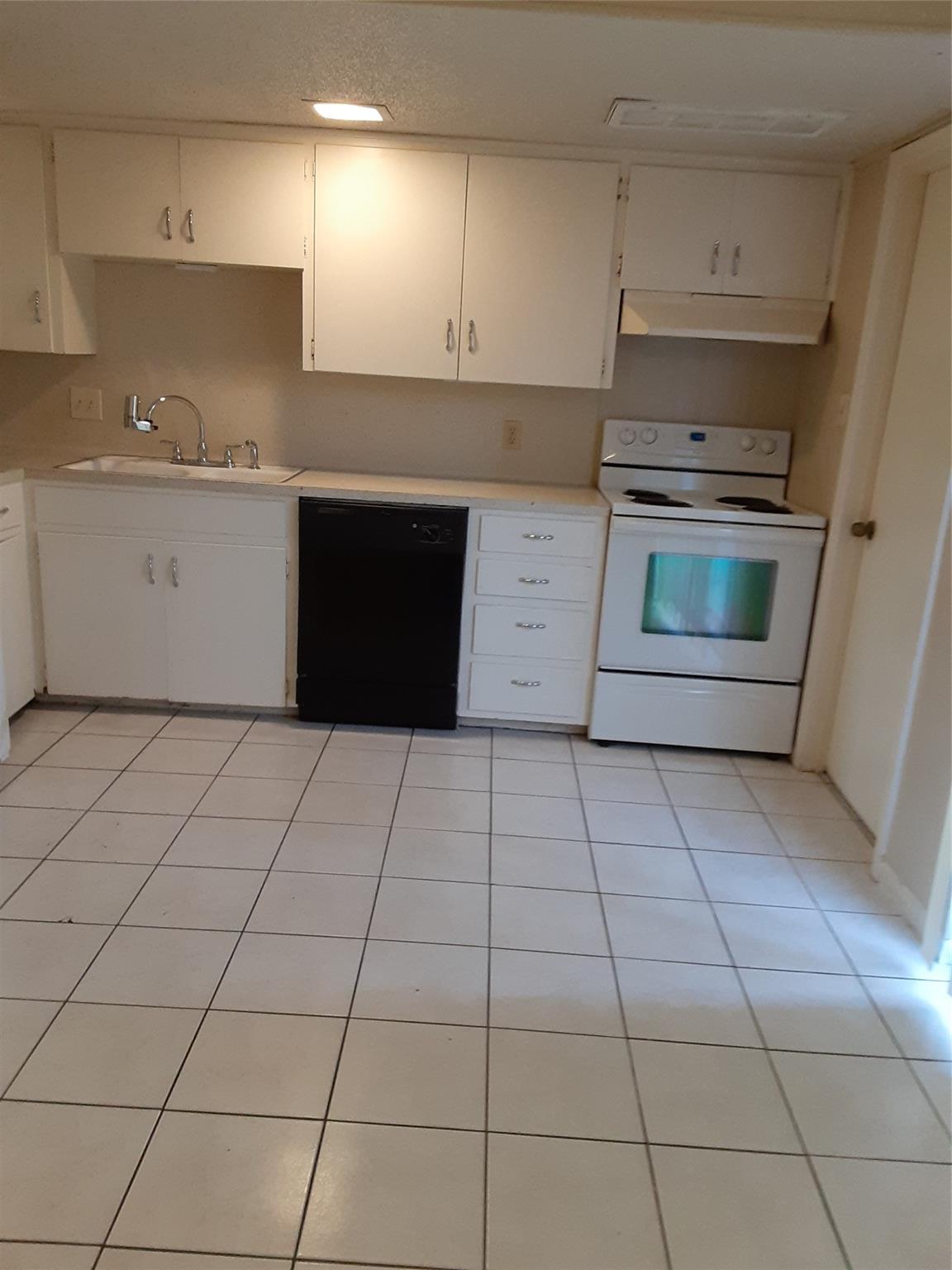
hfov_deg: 51.4
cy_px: 635
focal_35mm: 27
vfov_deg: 65.3
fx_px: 990
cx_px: 476
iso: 250
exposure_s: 1/60
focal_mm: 2.91
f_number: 1.9
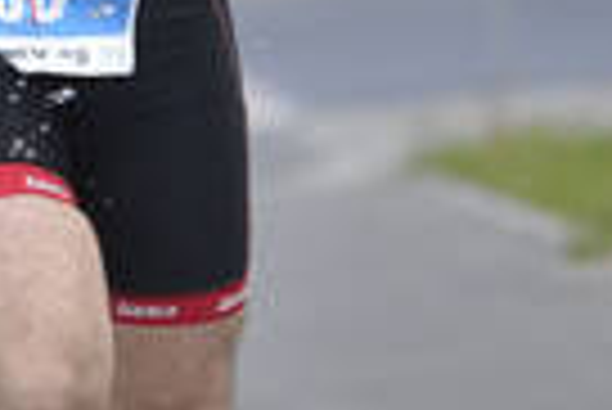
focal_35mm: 939
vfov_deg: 1.5
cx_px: -225
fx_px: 15980
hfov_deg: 2.2
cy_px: -534
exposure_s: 1/2500
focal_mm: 200
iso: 400
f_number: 4
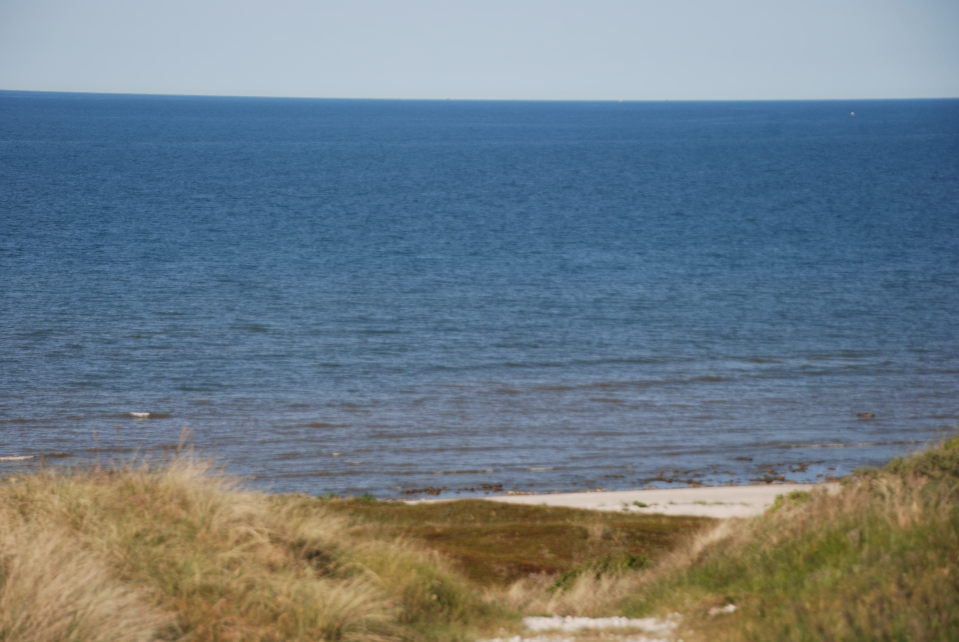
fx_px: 2480
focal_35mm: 93
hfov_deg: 21.9
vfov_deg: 14.7
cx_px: 480
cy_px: 321
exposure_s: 1/500
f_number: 5.6
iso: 110
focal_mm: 62
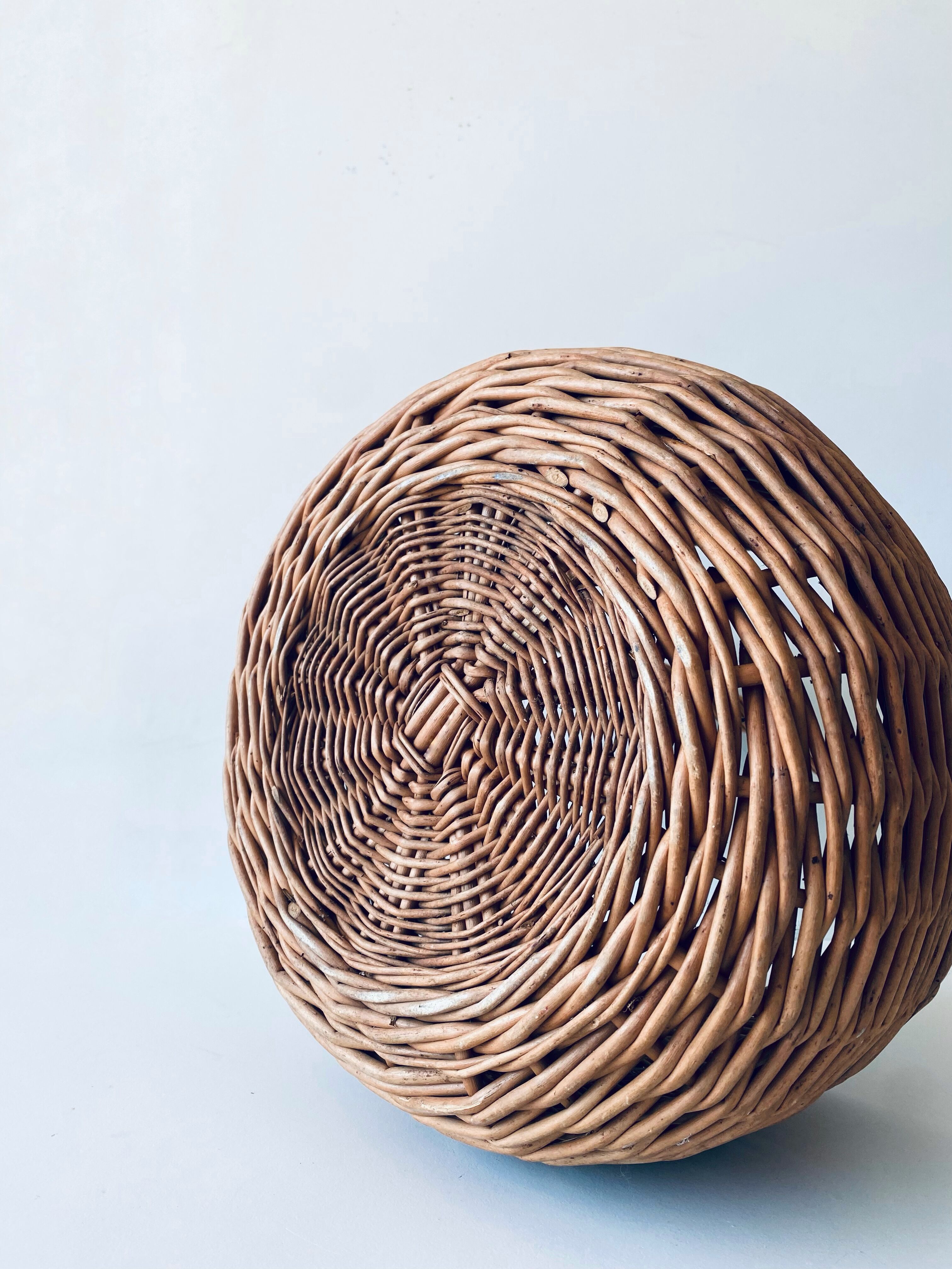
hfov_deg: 53.1
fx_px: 953
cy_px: 634
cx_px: 476
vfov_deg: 67.3
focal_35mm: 26
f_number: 1.8
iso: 32
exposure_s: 1/135
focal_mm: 4.25
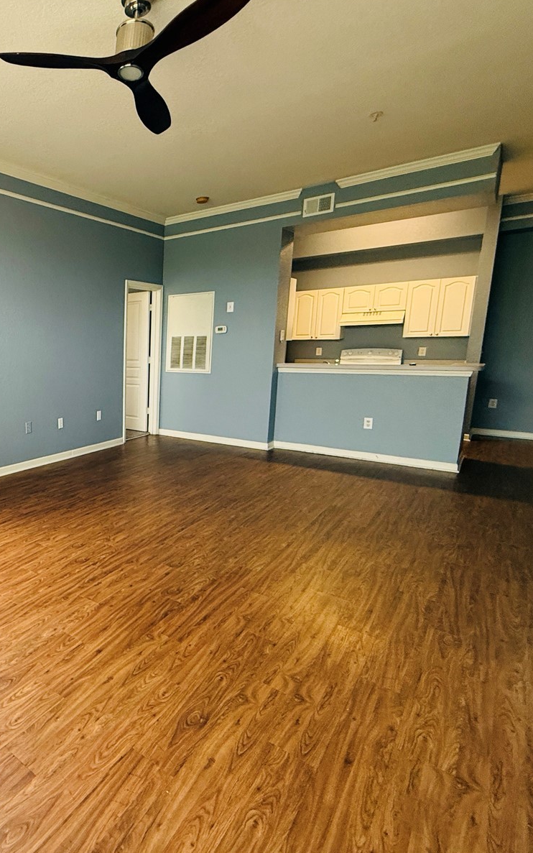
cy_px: 424
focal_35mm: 20
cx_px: 36
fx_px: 465
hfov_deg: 51.3
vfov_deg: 85.1
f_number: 2.2
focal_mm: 2.22
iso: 320
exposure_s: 1/60
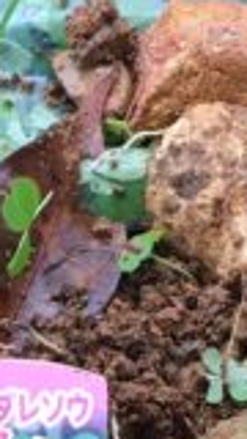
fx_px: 2352
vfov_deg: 10.4
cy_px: 612
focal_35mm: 202
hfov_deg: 6.0
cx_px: -110
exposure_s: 1/40
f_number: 2.2
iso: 25
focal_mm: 4.15
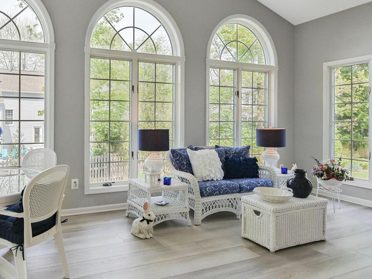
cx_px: 106
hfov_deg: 64.4
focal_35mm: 26
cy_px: 121
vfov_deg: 52.9
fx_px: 279
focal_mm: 14
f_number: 7.1
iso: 800
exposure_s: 1/320
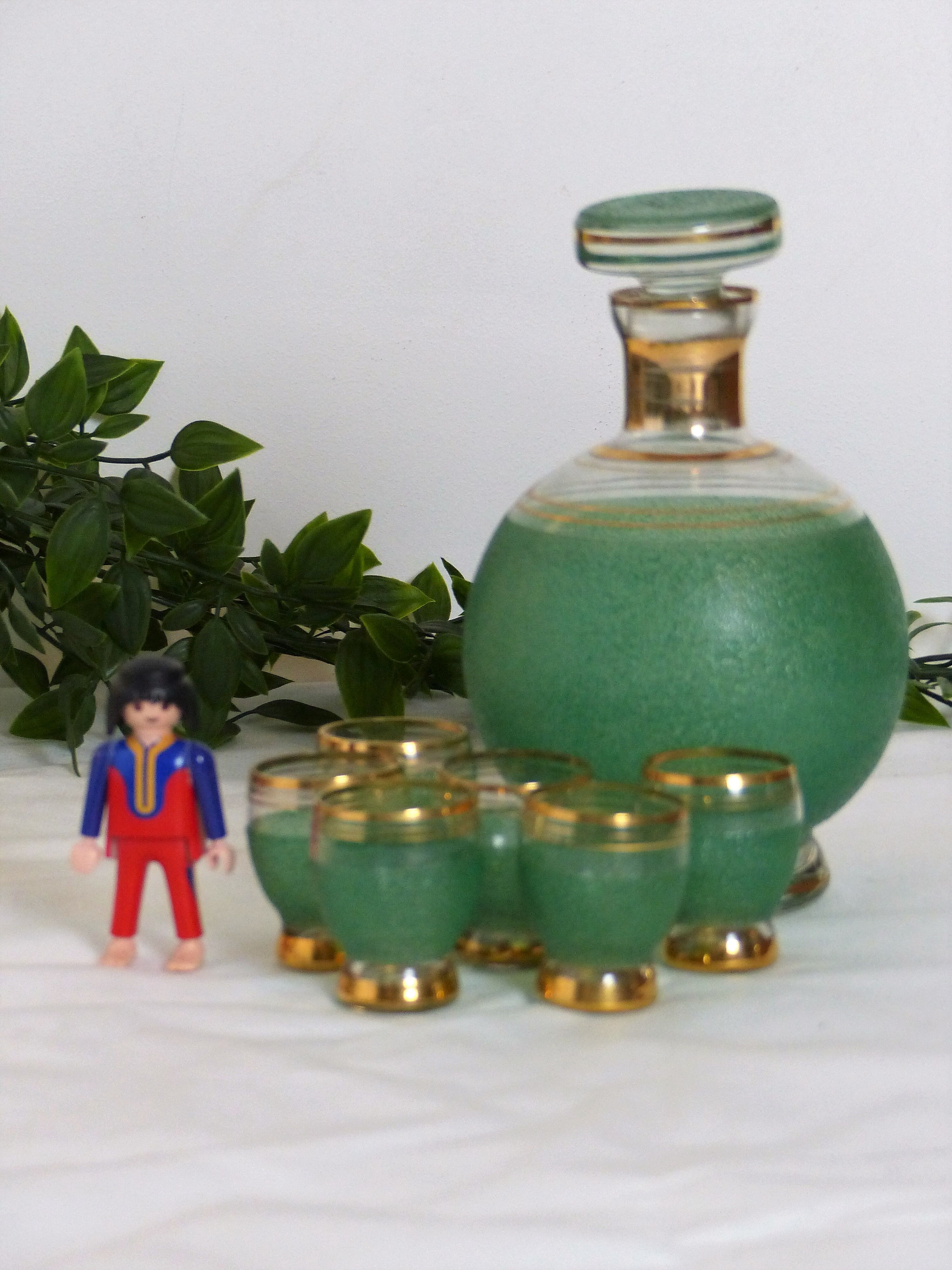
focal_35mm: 136
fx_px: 4987
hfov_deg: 10.9
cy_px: 635
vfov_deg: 14.5
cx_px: 476
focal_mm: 22.2
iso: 400
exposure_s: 1/80
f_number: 2.8
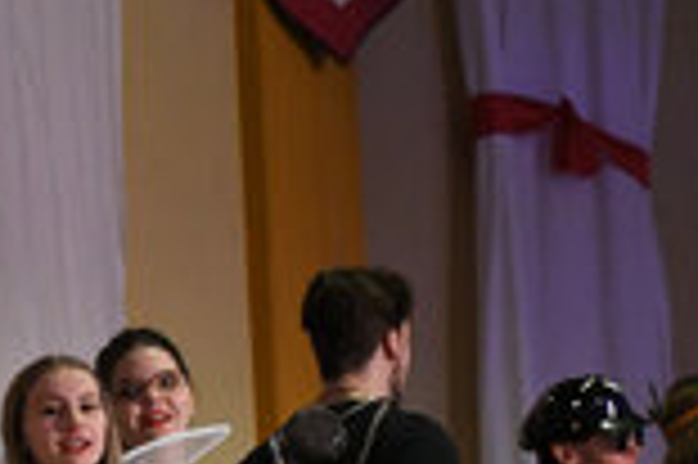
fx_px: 5249
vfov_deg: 5.0
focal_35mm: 271
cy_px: 543
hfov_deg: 7.6
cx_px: 189
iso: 8000
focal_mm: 70
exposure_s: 1/400
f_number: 3.2
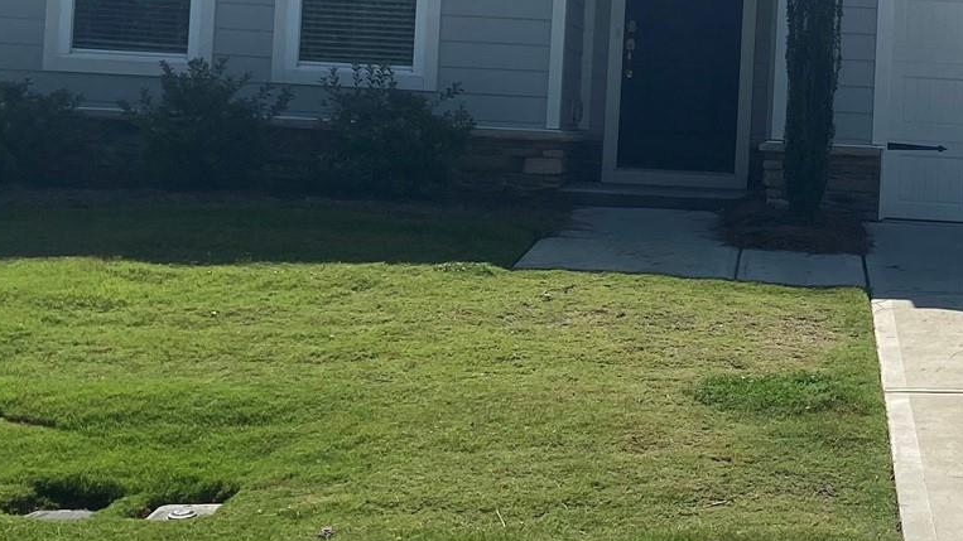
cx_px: 815
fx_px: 1940
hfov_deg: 27.1
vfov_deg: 15.8
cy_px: 110
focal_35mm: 76
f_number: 1.8
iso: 32
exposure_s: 1/3497
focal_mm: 4.25
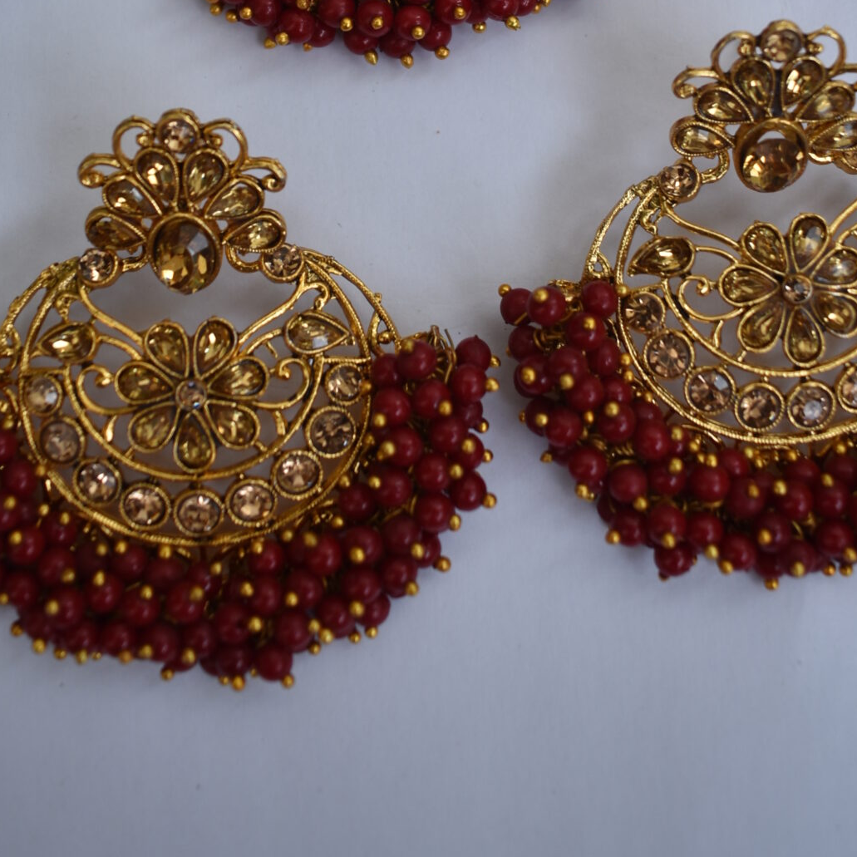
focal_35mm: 57
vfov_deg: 28.3
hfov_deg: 30.0
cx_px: 446
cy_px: 7
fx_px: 1597
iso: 100
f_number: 3.5
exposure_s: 1/80
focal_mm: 18
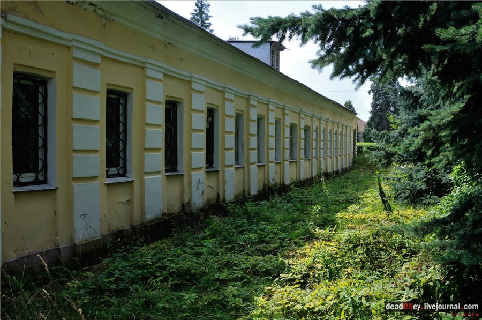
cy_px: 160
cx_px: 241
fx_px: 481
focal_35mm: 36
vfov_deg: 36.8
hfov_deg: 53.2
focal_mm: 24
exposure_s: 1/200
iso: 200
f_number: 10
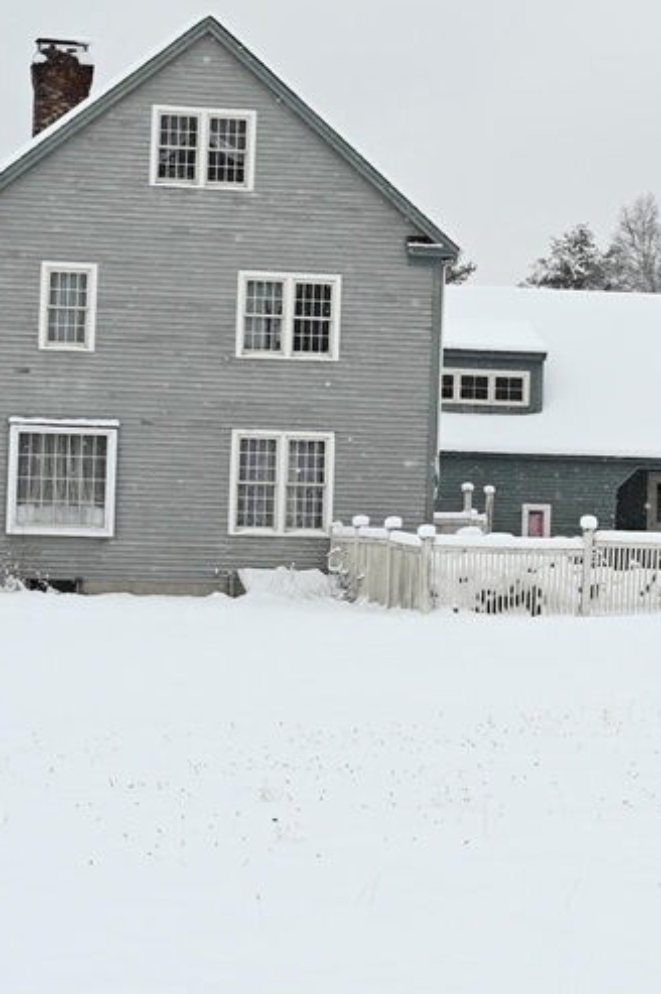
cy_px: 351
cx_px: 685
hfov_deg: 9.2
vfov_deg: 13.9
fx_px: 4063
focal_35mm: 147
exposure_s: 1/400
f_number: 4
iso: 125
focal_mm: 31.5
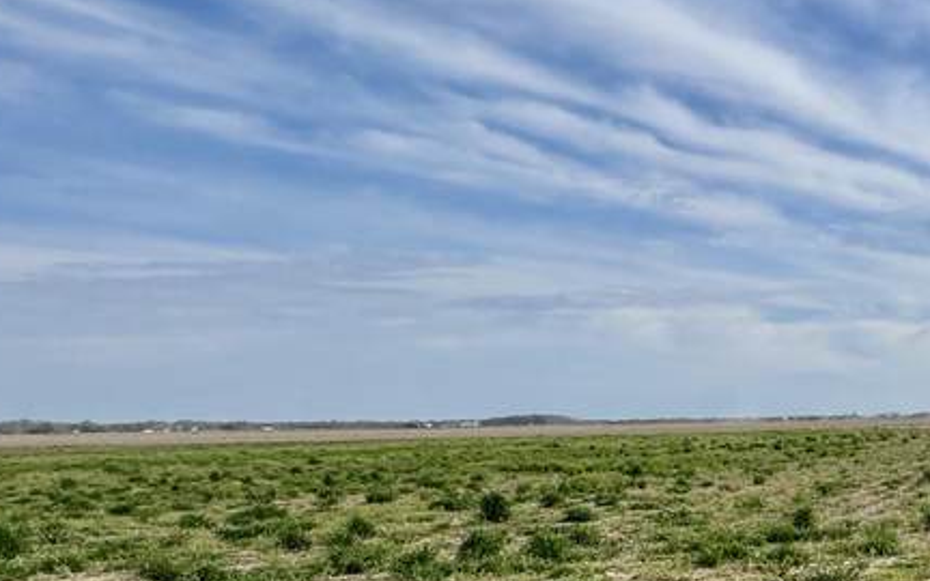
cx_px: 1208
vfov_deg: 28.5
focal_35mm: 44
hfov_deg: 33.3
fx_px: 1115
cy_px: 471
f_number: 2.2
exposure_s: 1/4132
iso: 50
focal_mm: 2.22
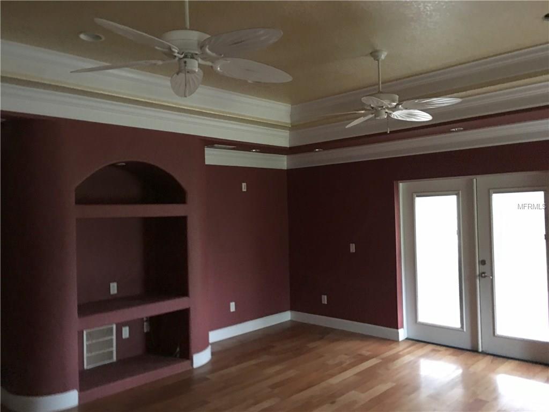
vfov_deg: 48.2
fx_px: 460
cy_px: 206
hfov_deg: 61.7
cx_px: 274
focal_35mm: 29
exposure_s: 1/4
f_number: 2.2
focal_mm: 4.15
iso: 80
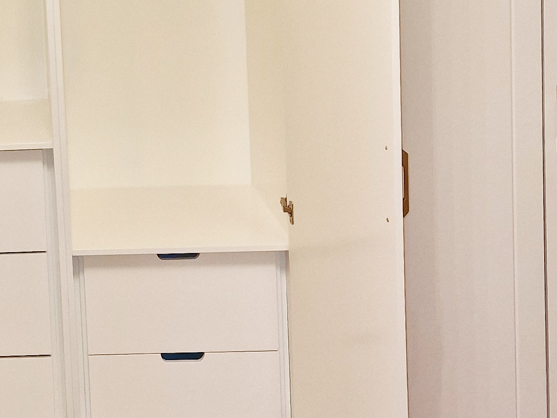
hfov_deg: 25.0
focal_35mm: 73
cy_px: -26
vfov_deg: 19.4
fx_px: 1175
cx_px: -36
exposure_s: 1/50
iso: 294
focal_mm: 6.4
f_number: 1.8
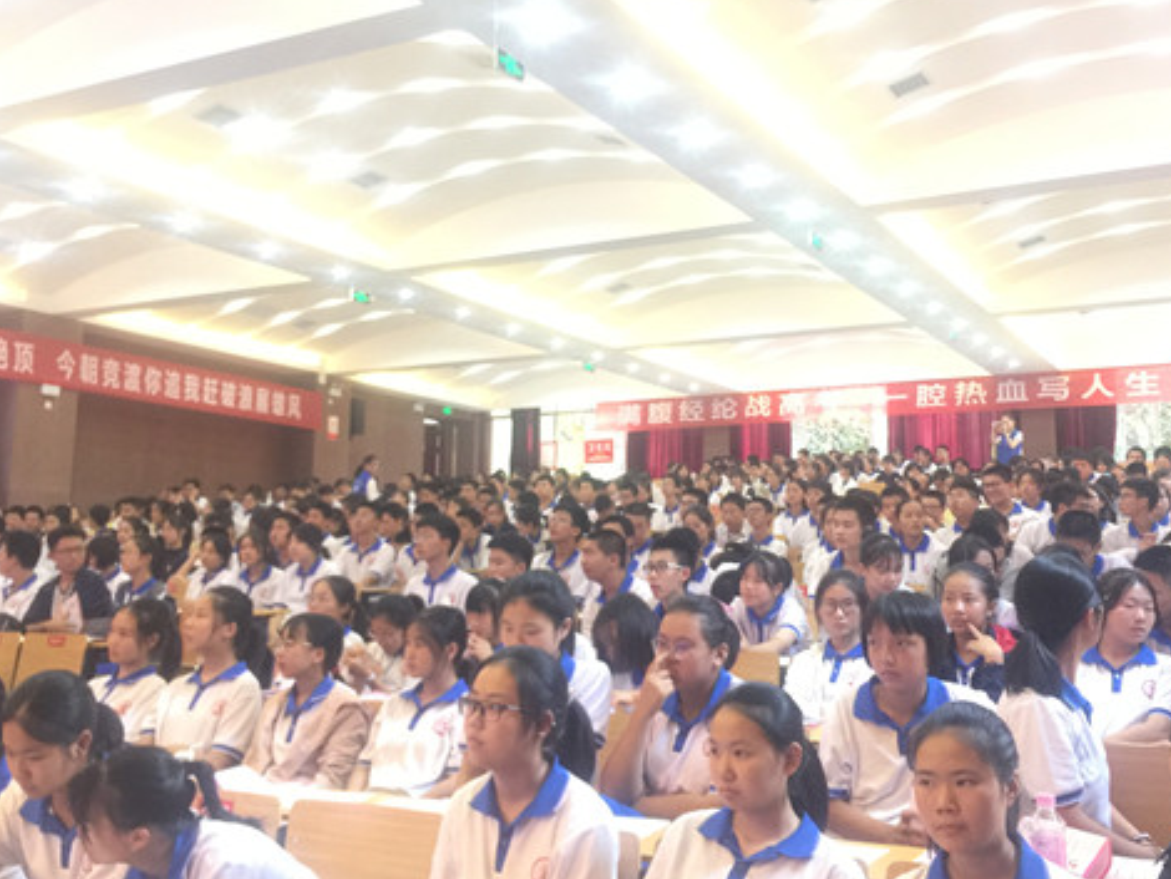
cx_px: 620
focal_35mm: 37
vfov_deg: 38.6
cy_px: 386
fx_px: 1252
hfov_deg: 50.1
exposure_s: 1/10
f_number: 2.2
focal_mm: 4.15
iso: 100
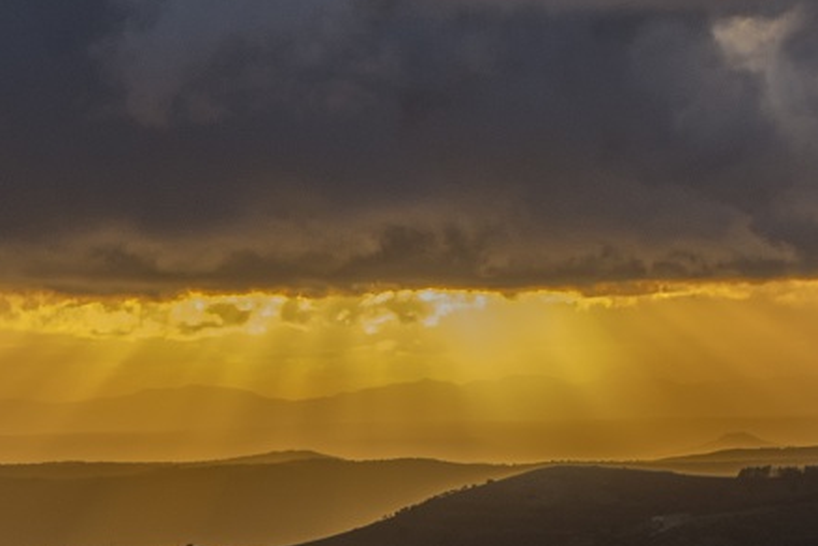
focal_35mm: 204
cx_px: 185
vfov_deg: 6.7
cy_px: 754
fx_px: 4624
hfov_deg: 10.1
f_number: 10
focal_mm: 45
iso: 400
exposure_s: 1/400
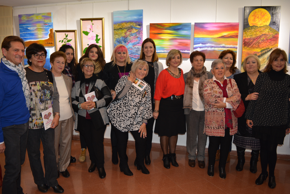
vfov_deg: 46.5
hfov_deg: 65.4
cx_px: 142
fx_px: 226
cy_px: 99
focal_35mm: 28
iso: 400
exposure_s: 1/60
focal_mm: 18
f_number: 3.5
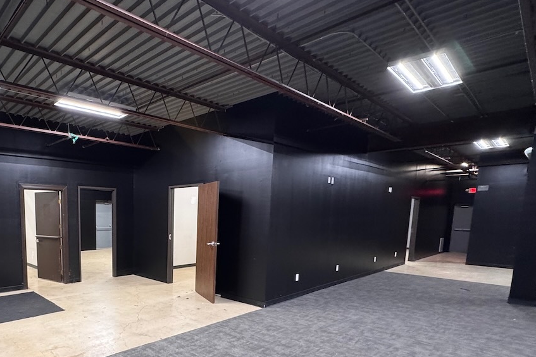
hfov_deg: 74.0
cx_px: 146
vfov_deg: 55.3
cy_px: 255
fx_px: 328
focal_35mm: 22
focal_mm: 2.22
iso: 320
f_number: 2.2
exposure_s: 1/67
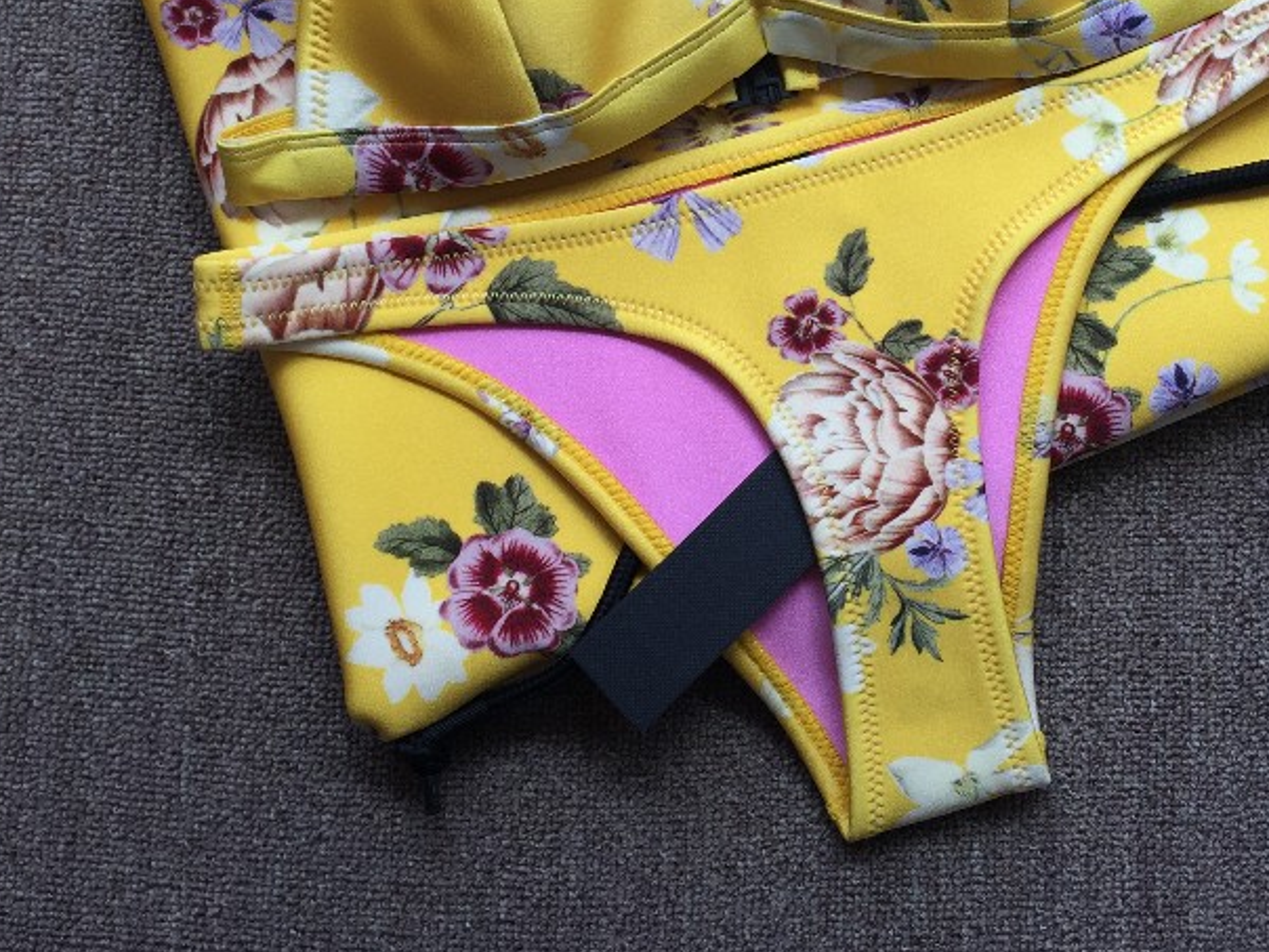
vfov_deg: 29.7
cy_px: 208
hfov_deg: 39.4
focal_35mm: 48
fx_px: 1760
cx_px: 784
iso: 32
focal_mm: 4.15
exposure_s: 1/121
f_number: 2.2
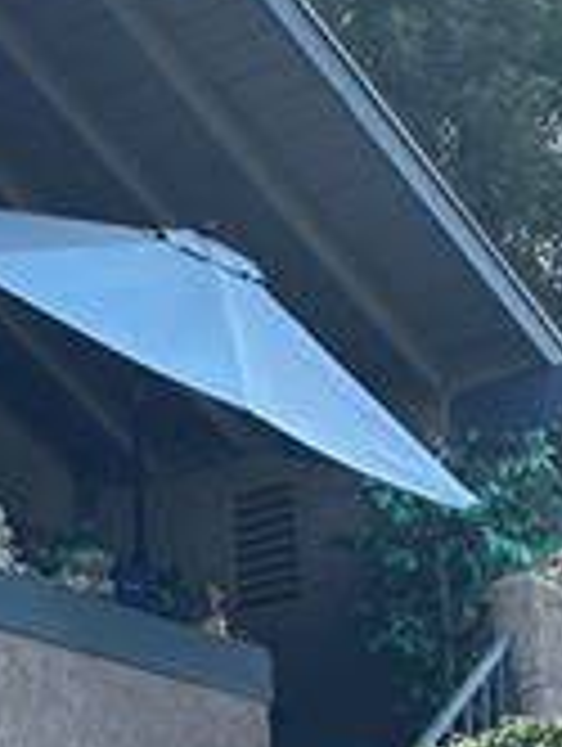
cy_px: 868
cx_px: -112
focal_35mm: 120
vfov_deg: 15.8
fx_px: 2591
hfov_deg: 12.1
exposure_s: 1/1311
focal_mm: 5.7
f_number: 1.5
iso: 50
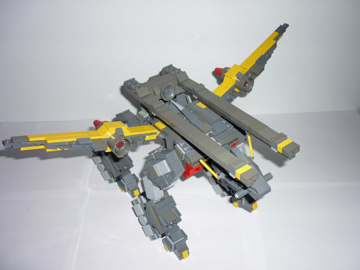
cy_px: 135
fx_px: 343
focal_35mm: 33
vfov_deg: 42.9
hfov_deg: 55.4
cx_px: 180
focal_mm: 5.5
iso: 100
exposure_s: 1/60
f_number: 2.8
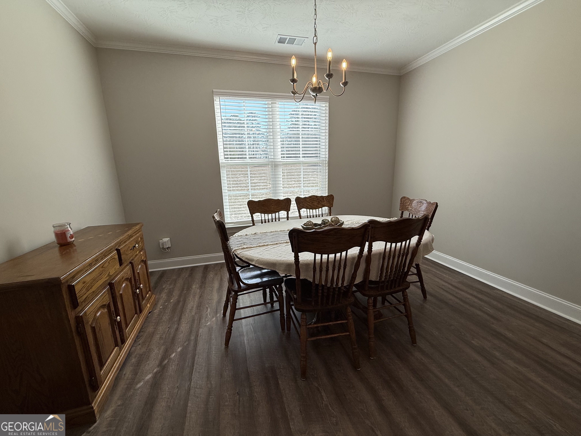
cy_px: 218
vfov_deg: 85.7
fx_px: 235
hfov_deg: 102.1
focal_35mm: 14
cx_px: 290
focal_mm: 2.22
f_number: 2.2
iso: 64
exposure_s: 1/255
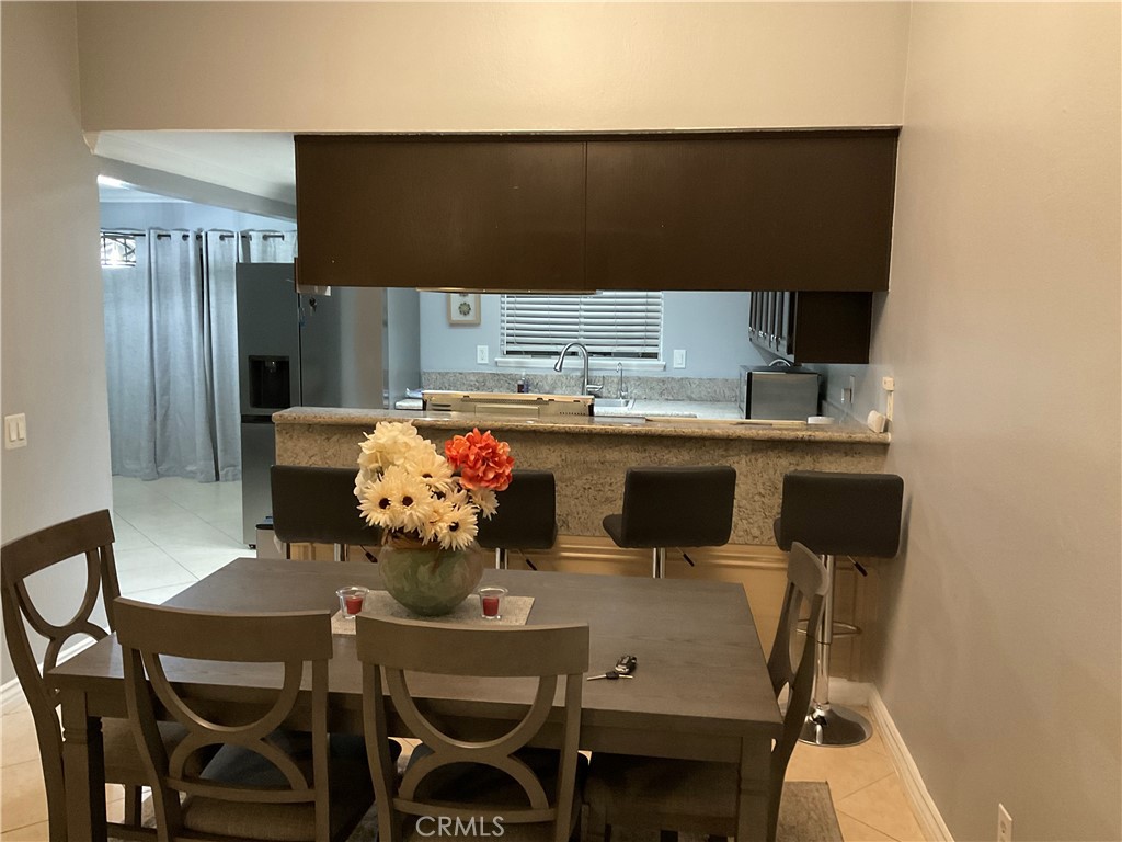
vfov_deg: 48.2
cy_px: 421
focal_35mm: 29
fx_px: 940
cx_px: 561
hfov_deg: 61.7
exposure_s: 1/40
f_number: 1.8
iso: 320
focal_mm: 3
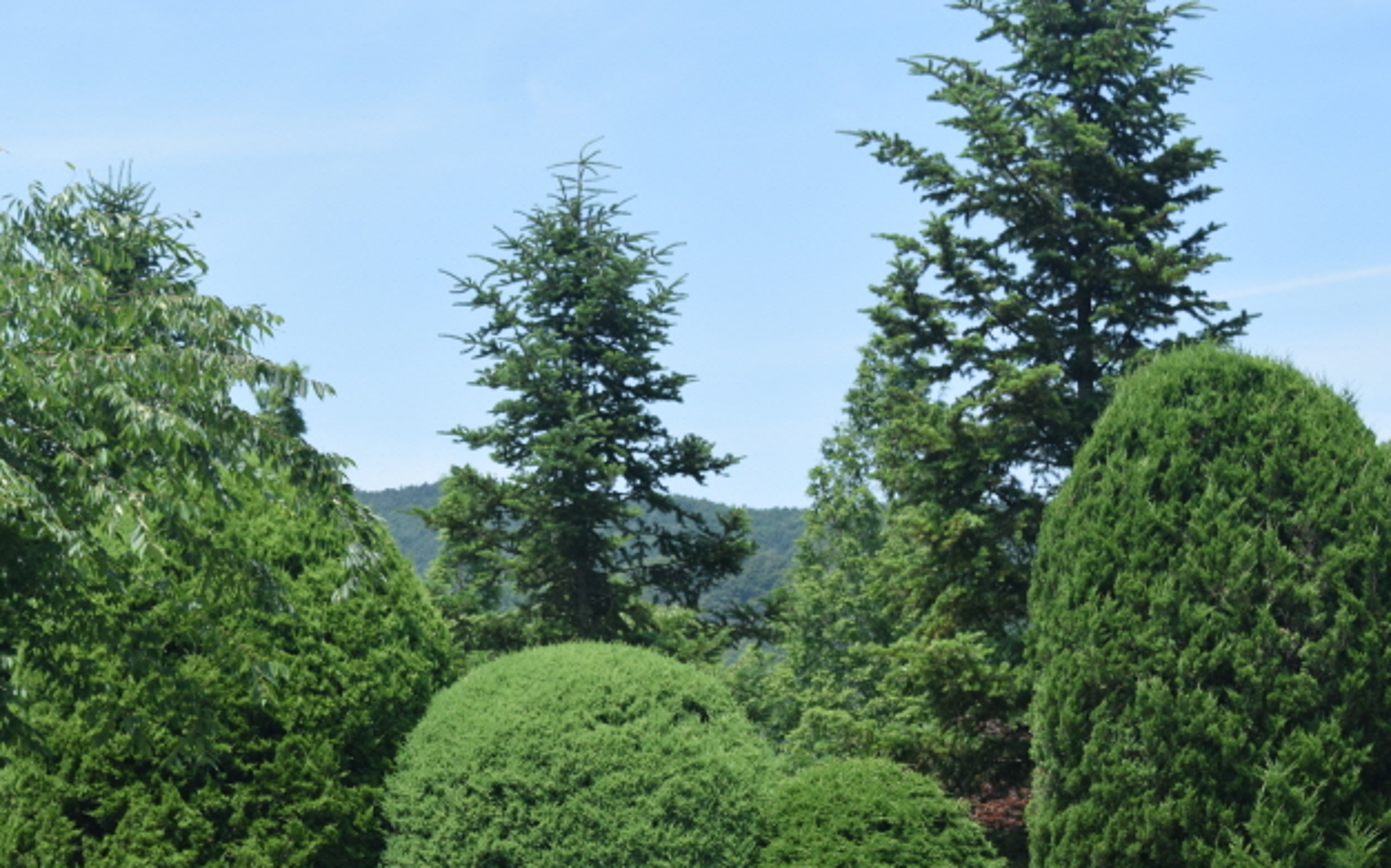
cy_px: 731
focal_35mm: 90
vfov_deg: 14.4
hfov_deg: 23.0
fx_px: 3411
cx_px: 611
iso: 640
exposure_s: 1/2000
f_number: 6.3
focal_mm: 36
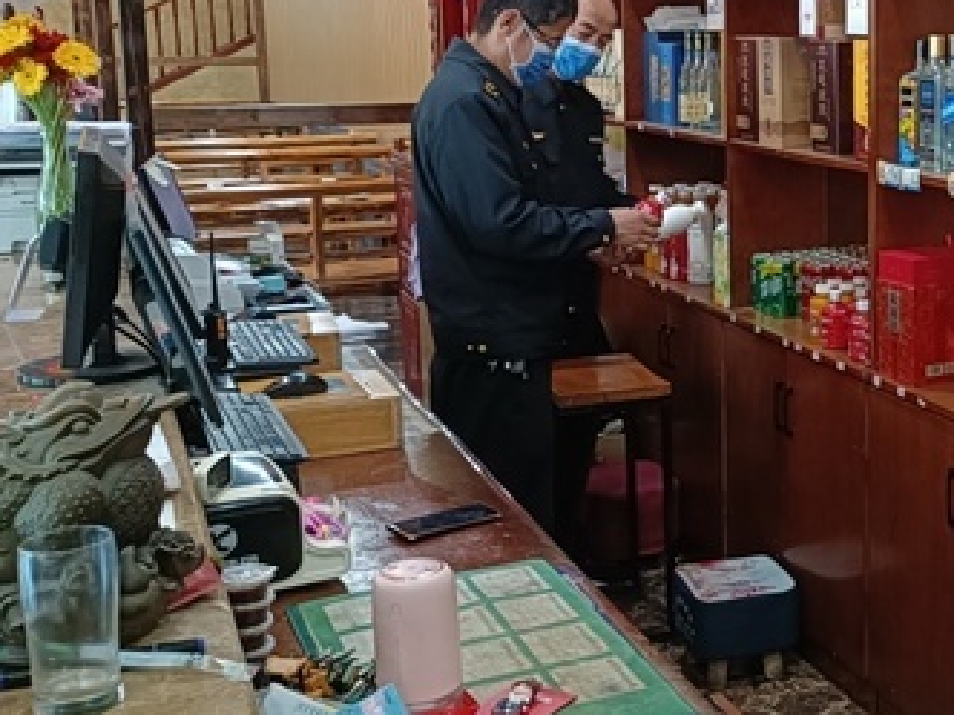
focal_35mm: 52
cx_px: 868
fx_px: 1433
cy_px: 261
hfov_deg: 34.6
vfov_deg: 27.9
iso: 1267
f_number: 1.9
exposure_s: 1/33.3
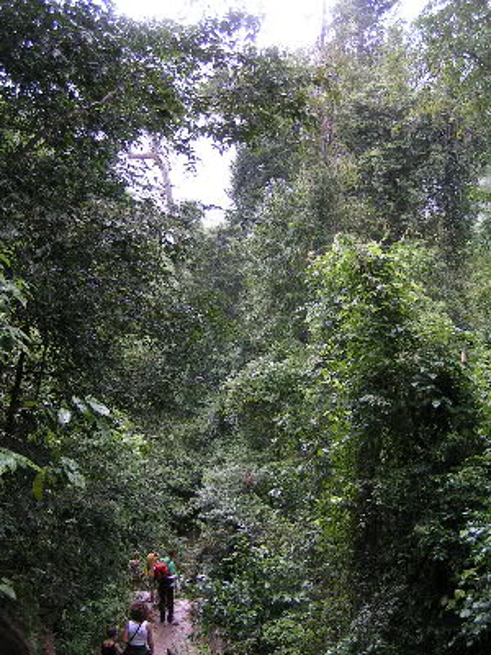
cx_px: 246
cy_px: 328
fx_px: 719
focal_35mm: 38
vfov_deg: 49.0
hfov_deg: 37.7
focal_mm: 5.8
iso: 50
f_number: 3.2
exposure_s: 1/60
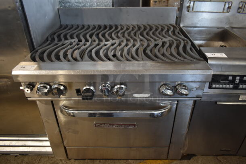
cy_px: 82
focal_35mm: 27
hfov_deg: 67.3
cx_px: 123
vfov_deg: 48.0
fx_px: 185
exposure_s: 1/30
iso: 640
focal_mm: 18
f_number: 3.5
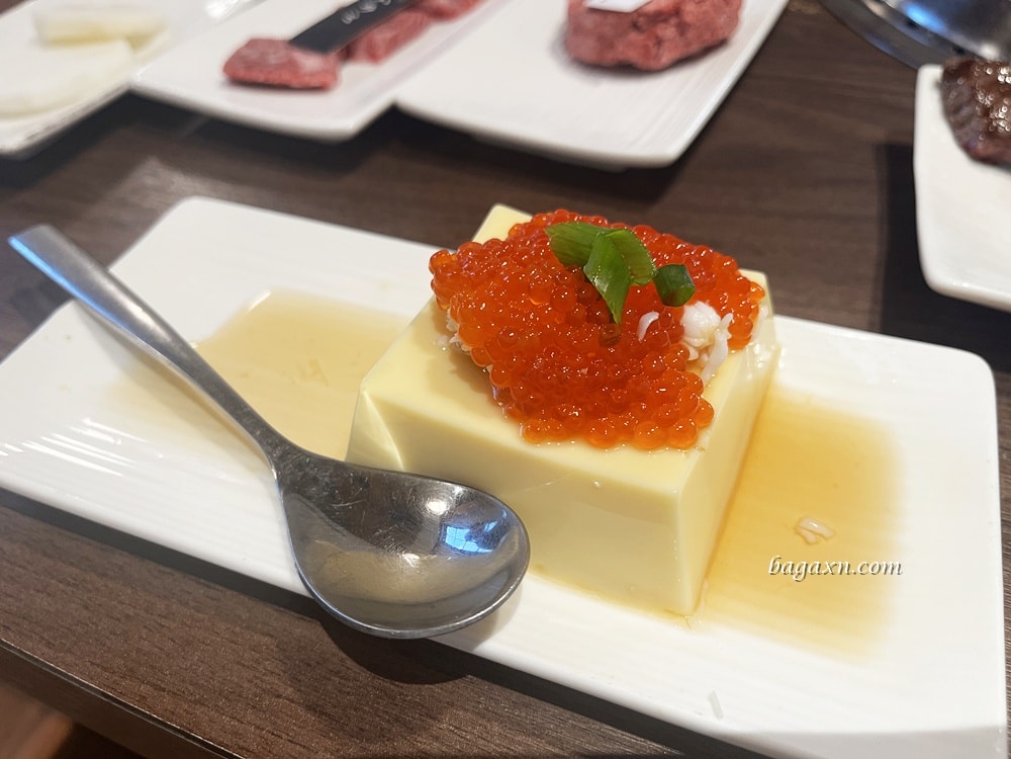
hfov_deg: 67.3
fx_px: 759
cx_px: 506
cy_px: 380
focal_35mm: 26
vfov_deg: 53.1
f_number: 1.6
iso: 80
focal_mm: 5.1
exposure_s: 1/60
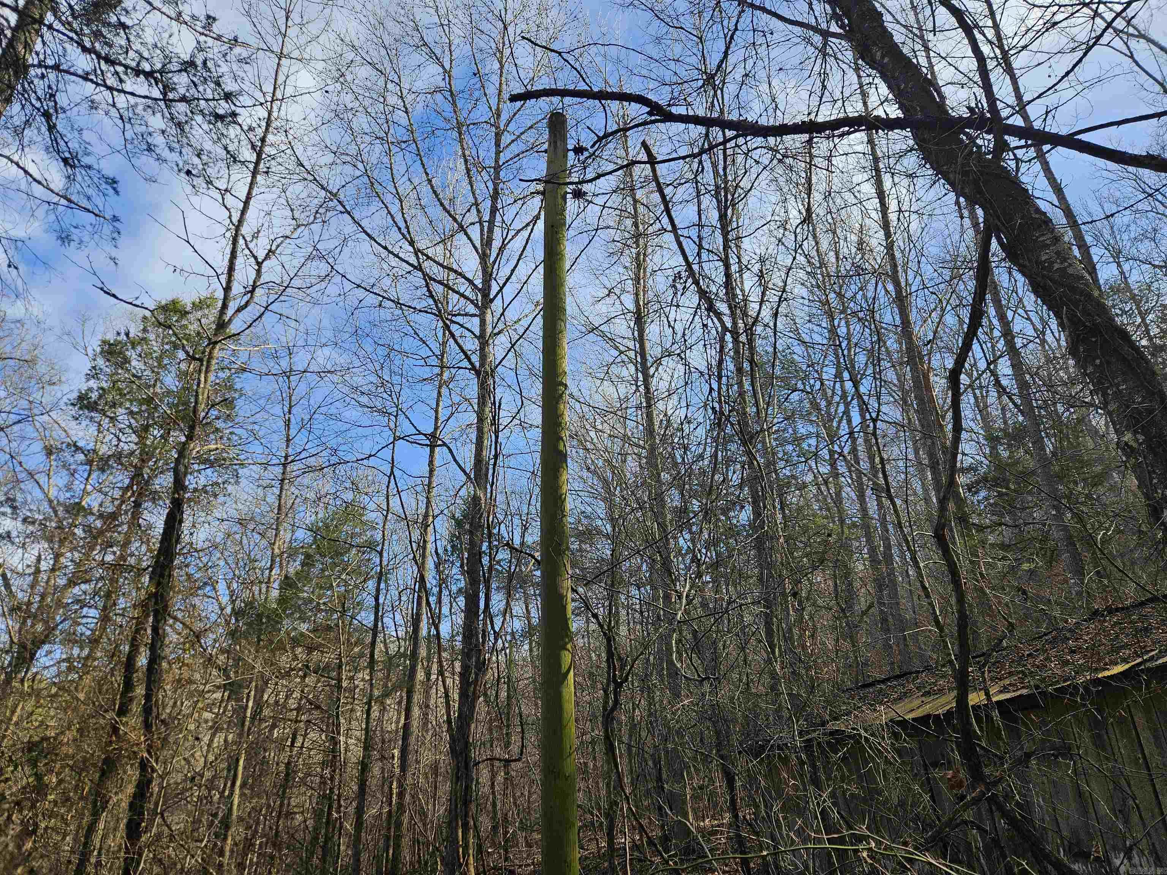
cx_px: 584
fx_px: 775
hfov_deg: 73.9
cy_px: 438
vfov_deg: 58.9
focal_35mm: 23
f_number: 1.8
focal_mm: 5.4
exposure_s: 1/838
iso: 25
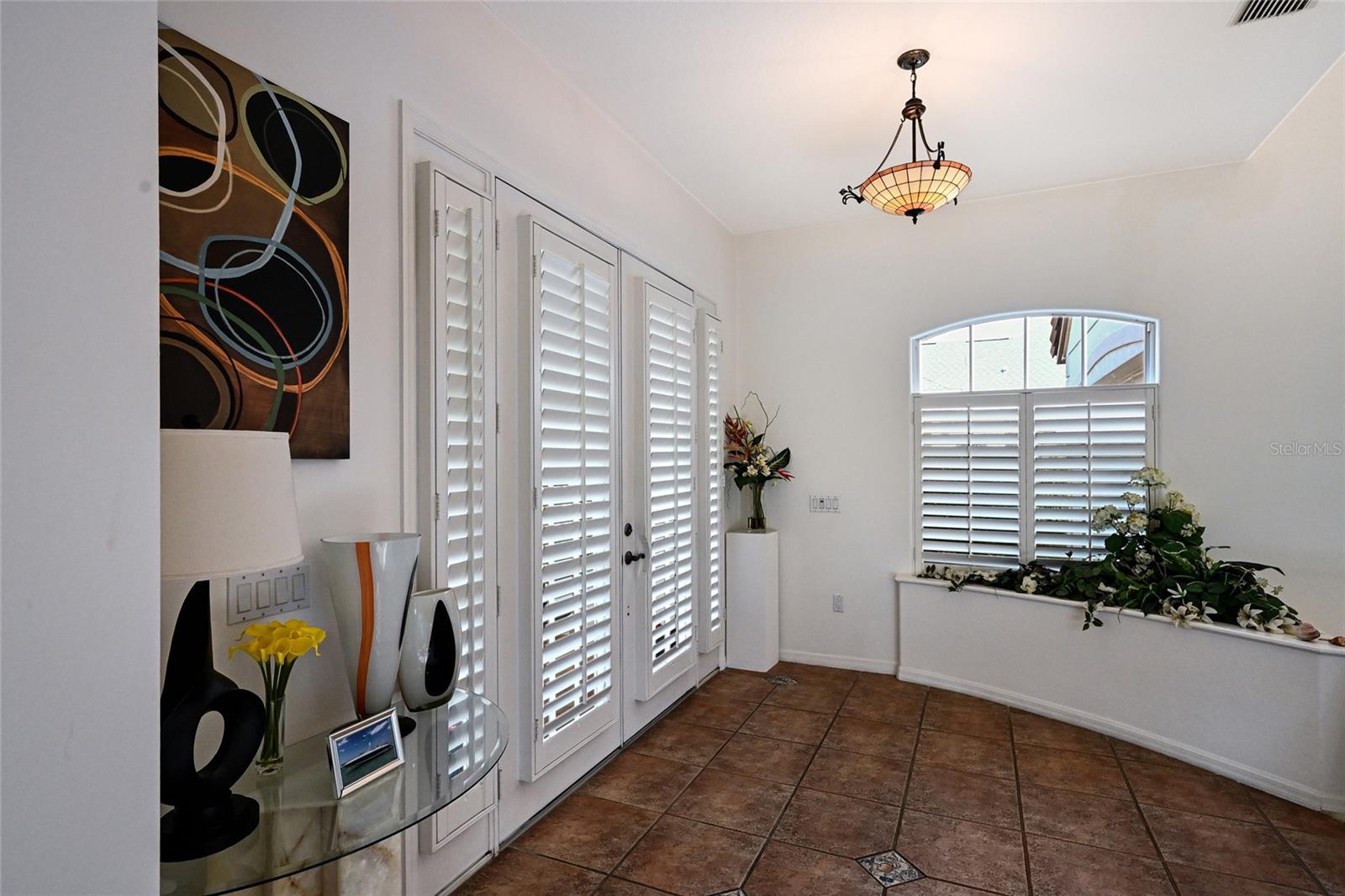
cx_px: 672
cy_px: 448
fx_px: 654
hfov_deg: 91.6
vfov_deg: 68.9
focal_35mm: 18
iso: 3200
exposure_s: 1/125
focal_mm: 17.5
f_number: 8
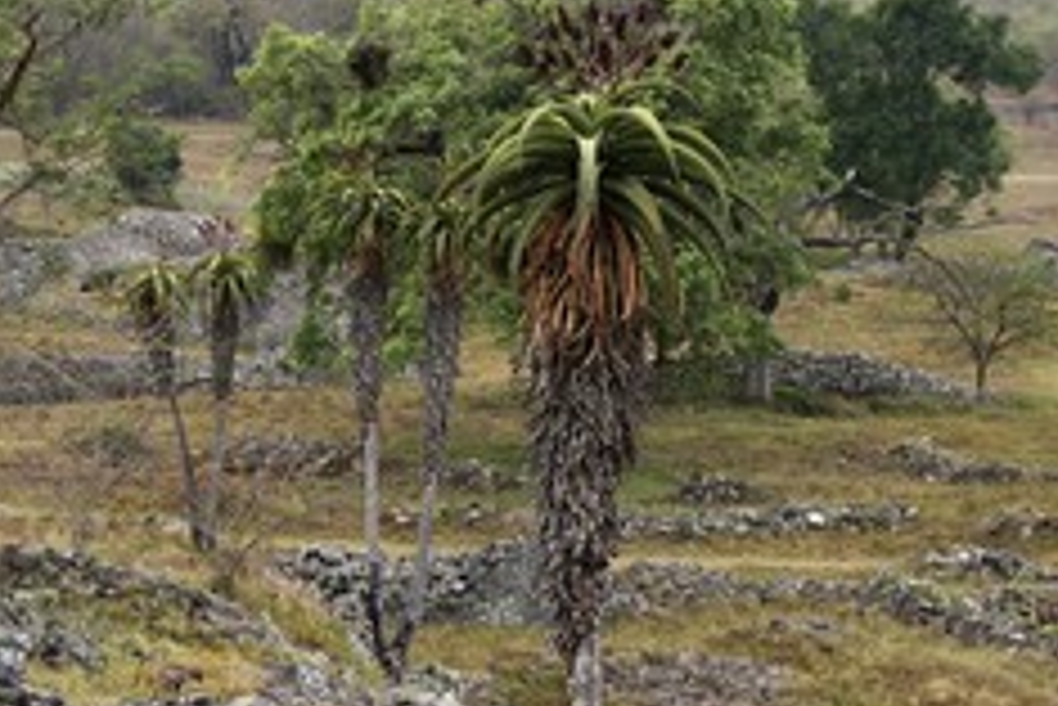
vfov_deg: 13.6
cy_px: 616
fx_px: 2941
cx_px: 423
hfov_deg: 20.4
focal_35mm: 100
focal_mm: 56
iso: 400
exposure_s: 1/200
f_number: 5
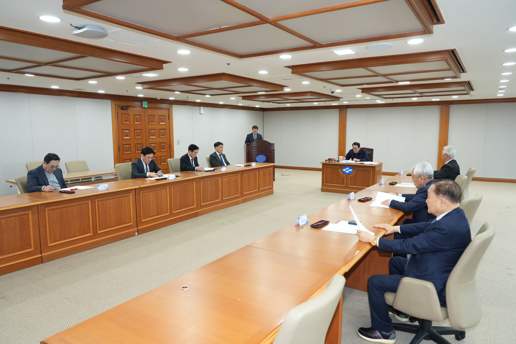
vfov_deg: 53.1
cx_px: 258
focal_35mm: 24
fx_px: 344
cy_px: 172
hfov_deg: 73.7
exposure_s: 1/125
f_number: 5
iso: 1250
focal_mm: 24
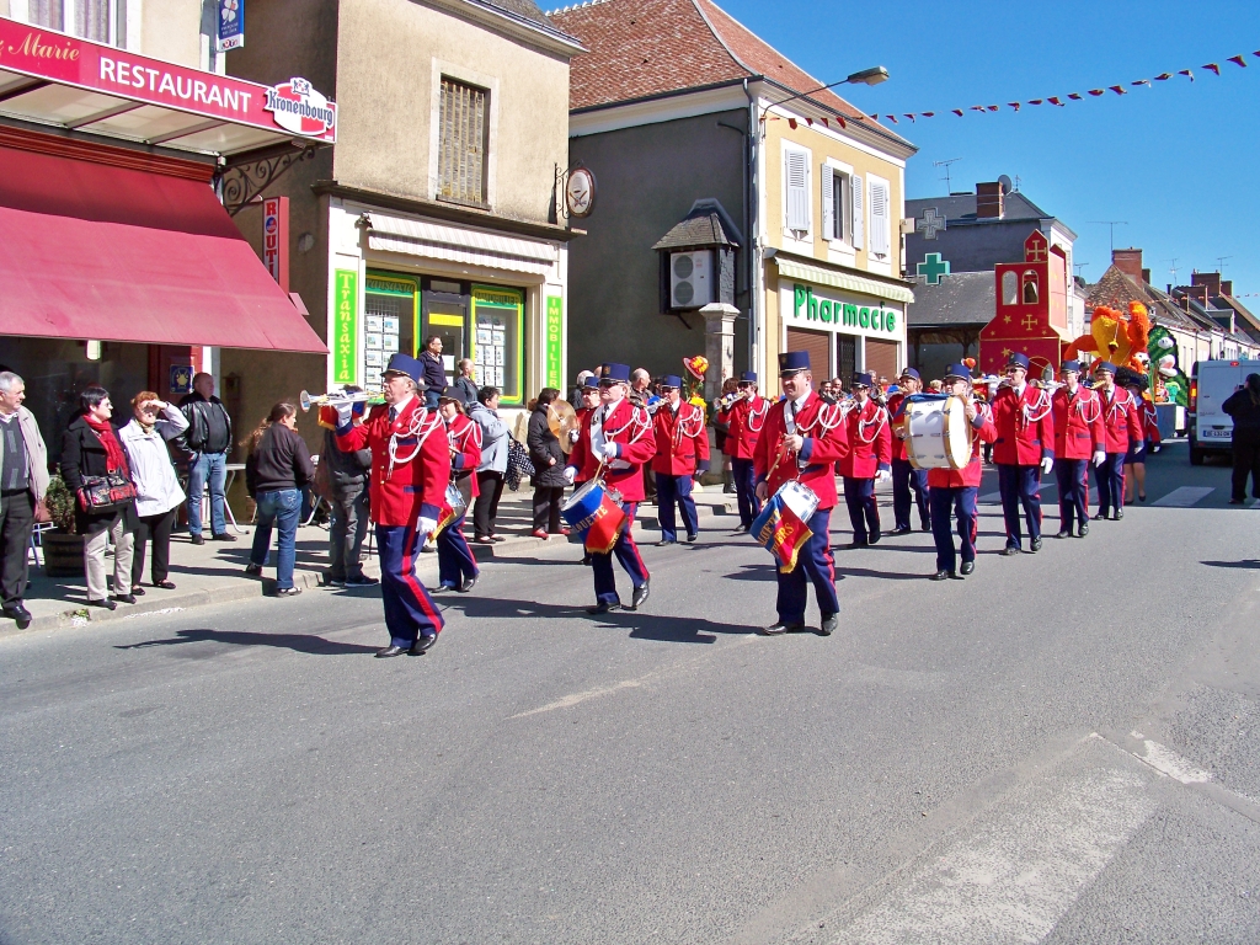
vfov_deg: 42.9
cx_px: 630
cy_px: 472
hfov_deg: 55.4
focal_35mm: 33
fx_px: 1201
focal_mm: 5.85
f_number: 4
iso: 100
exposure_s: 1/500
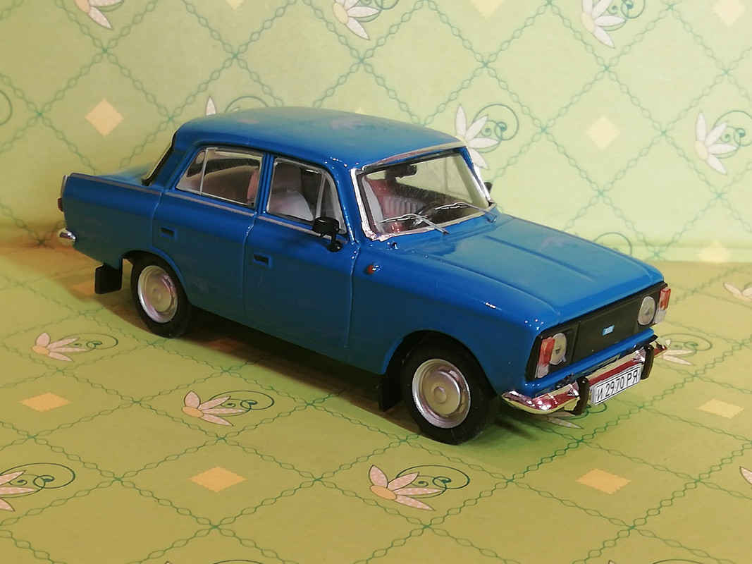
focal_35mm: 59
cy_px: 282
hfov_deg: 32.7
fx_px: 1282
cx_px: 376
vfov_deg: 24.8
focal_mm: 3.46
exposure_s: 1/33.3
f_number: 2.2
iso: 125
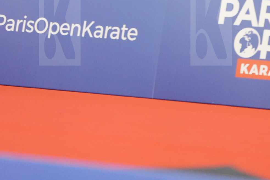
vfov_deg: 3.8
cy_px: -159
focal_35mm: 356
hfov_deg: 5.8
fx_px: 2669
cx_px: 211
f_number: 2.8
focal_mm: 140
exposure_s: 1/500
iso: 5000
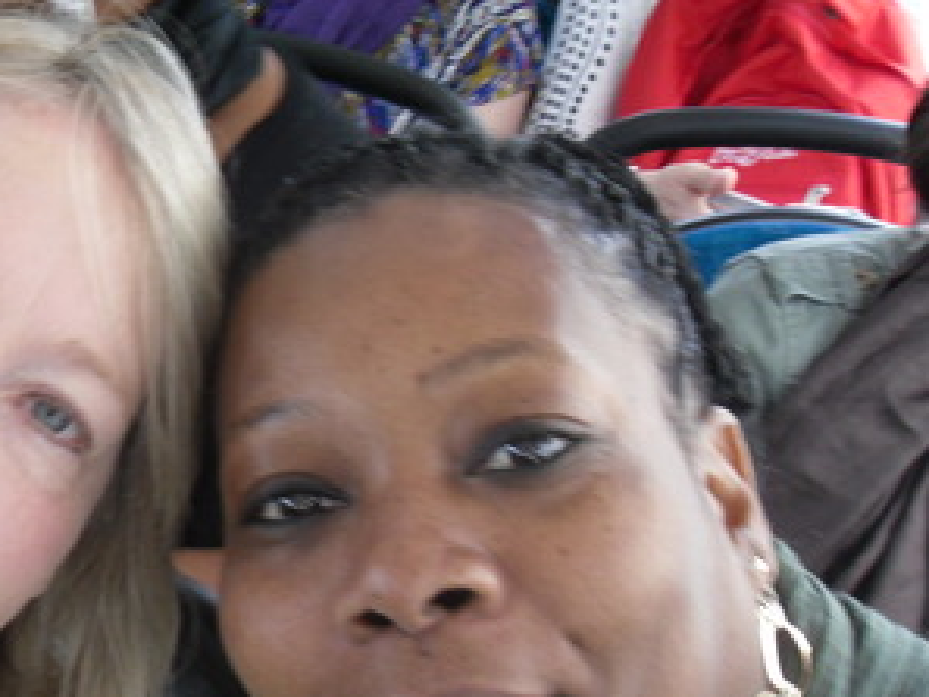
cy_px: 319
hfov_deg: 19.9
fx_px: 2604
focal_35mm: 97
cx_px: 97
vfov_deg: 15.3
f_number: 3.5
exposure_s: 1/45
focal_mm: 6.3
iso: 200
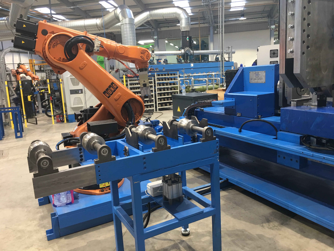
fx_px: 280
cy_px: 126
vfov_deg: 48.2
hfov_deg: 61.7
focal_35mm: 29
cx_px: 167
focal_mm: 4.15
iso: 64
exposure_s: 1/17
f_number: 2.2
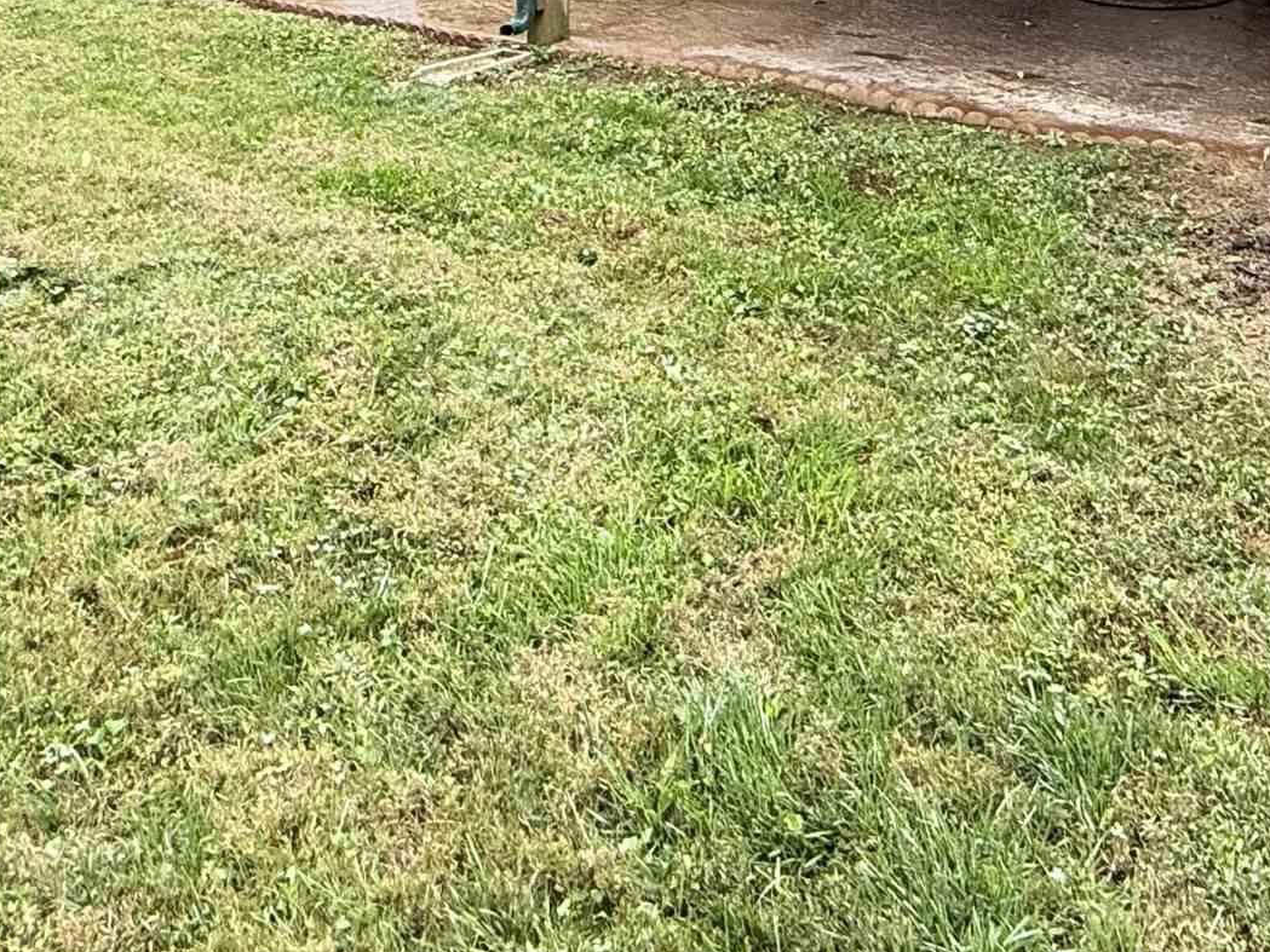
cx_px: 762
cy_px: -294
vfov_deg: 28.6
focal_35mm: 41
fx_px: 1504
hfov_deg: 45.5
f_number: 2.2
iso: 200
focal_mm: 2.22
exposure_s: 1/99
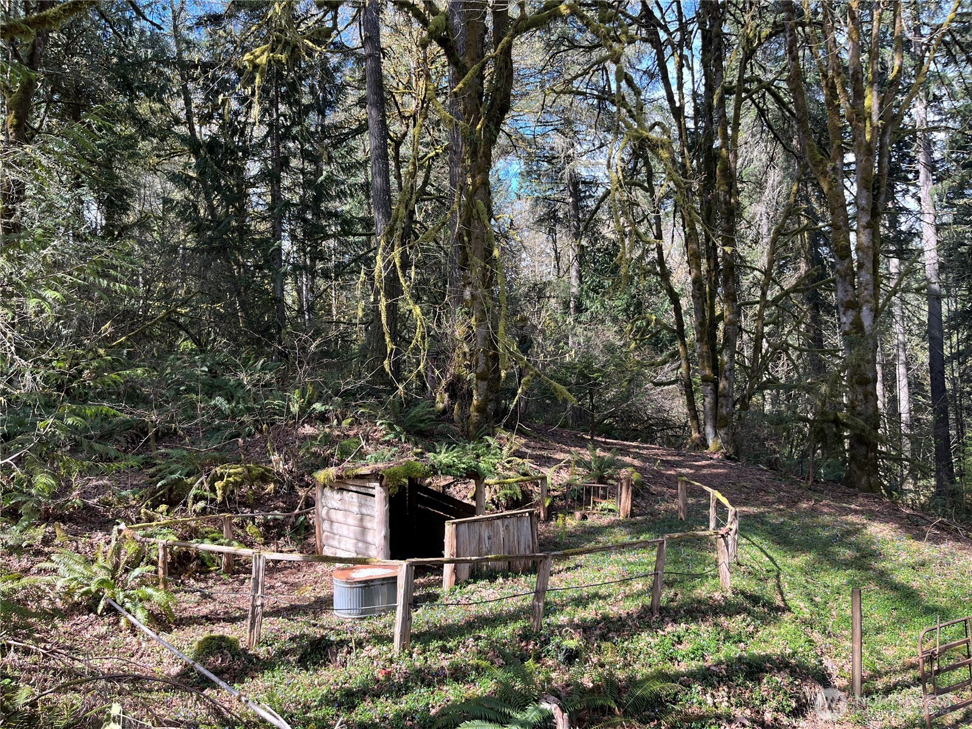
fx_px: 730
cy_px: 364
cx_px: 486
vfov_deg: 53.1
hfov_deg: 67.3
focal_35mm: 26
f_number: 1.6
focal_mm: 5.1
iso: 50
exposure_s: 1/354
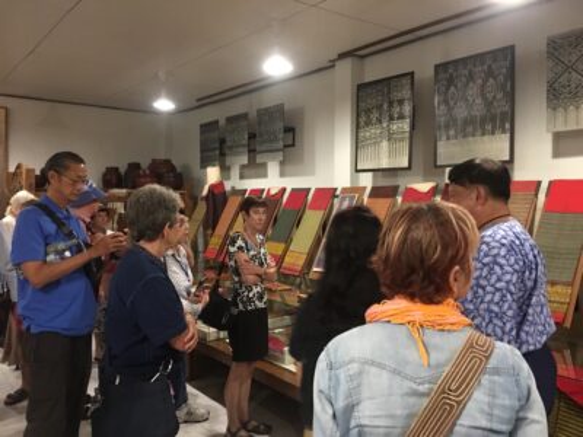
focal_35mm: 29
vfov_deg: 48.2
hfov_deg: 61.7
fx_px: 488
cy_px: 218
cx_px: 292
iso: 160
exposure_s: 1/8
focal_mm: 4.15
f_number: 2.2
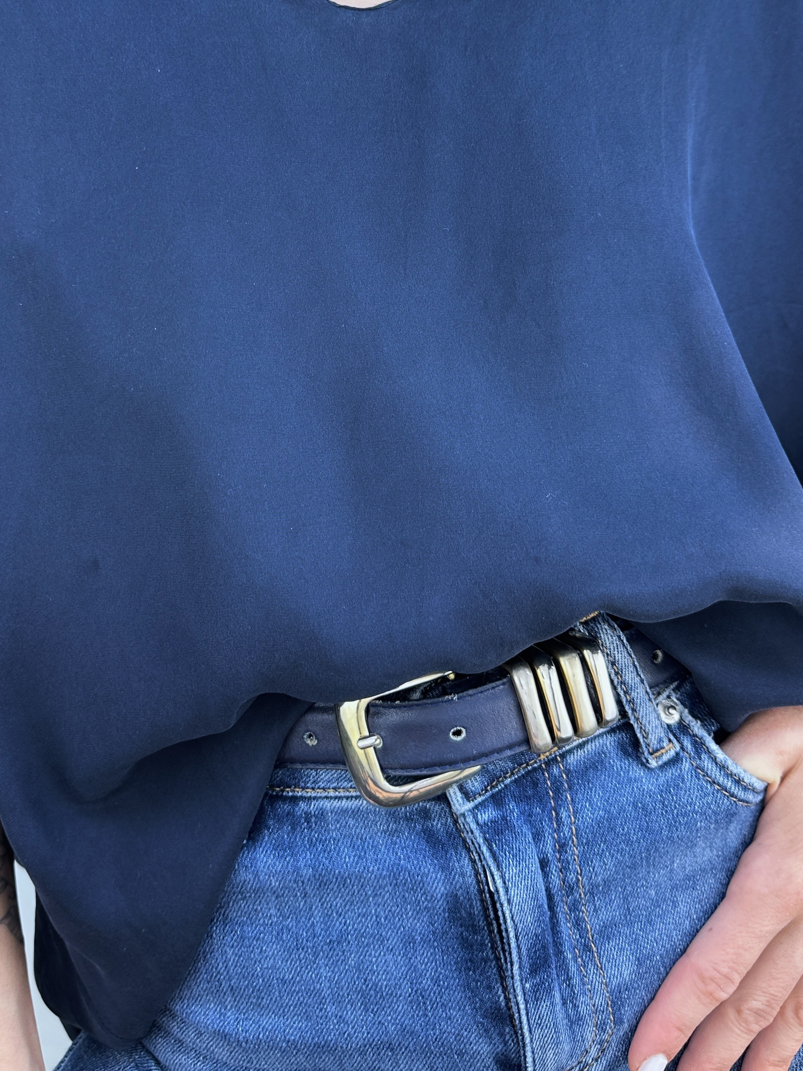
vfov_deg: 47.8
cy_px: 324
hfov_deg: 37.6
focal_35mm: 38
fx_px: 1175
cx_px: 318
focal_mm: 6.86
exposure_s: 1/233
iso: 80
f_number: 1.78
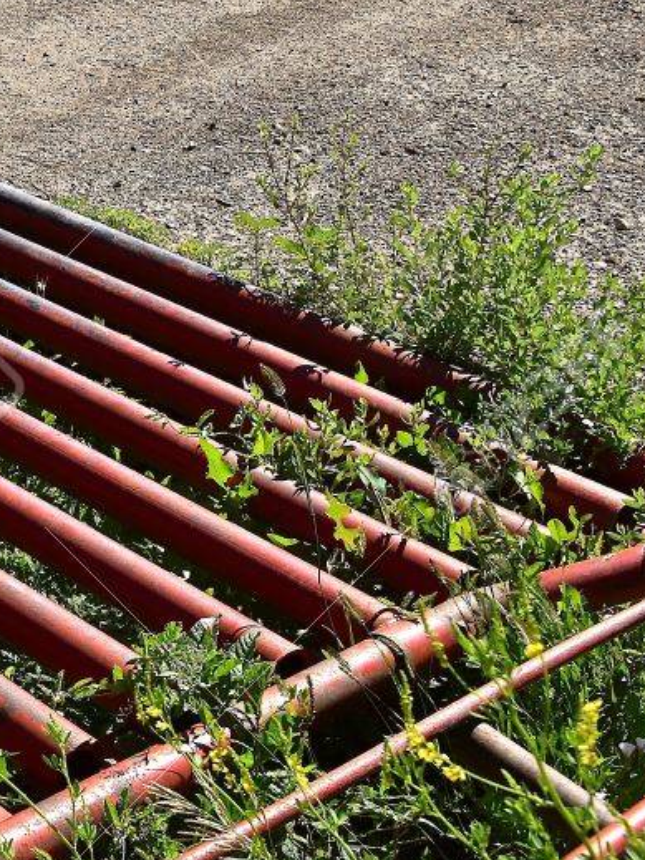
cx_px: -381
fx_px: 1616
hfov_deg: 19.1
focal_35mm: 65
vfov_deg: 29.7
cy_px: 340
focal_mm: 18
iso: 360
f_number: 8
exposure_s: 1/500
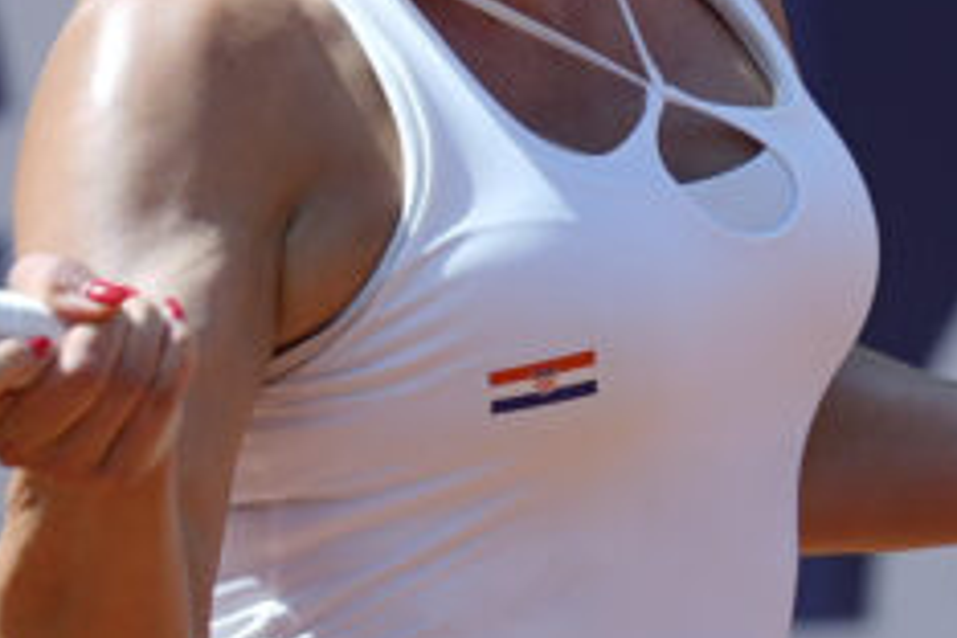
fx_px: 25518
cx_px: 184
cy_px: 147
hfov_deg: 2.1
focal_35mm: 960
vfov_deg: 1.4
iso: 200
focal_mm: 300
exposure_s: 1/2000
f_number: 3.5
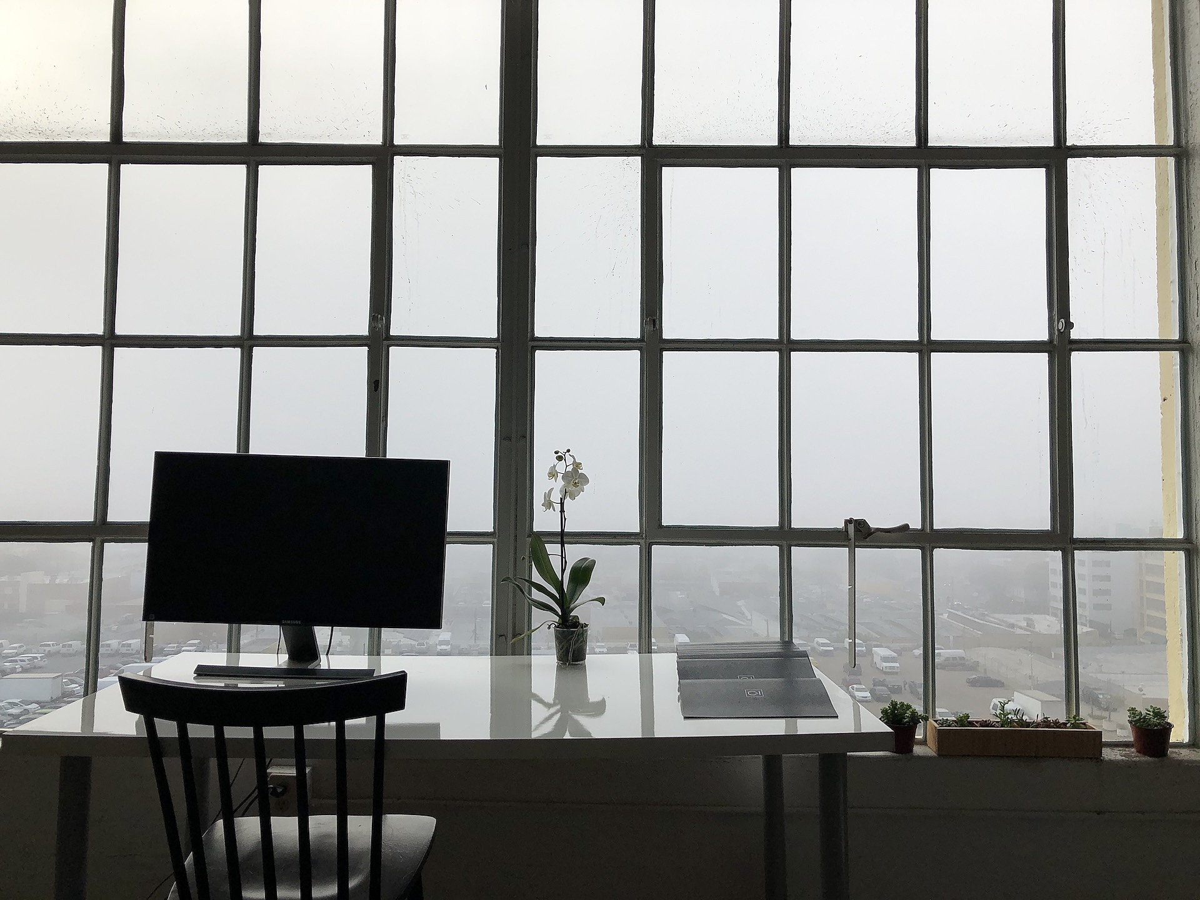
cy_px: 450
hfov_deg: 63.4
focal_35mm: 28
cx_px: 600
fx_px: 971
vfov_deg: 49.7
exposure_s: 1/1412
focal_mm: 4
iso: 20
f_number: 1.8
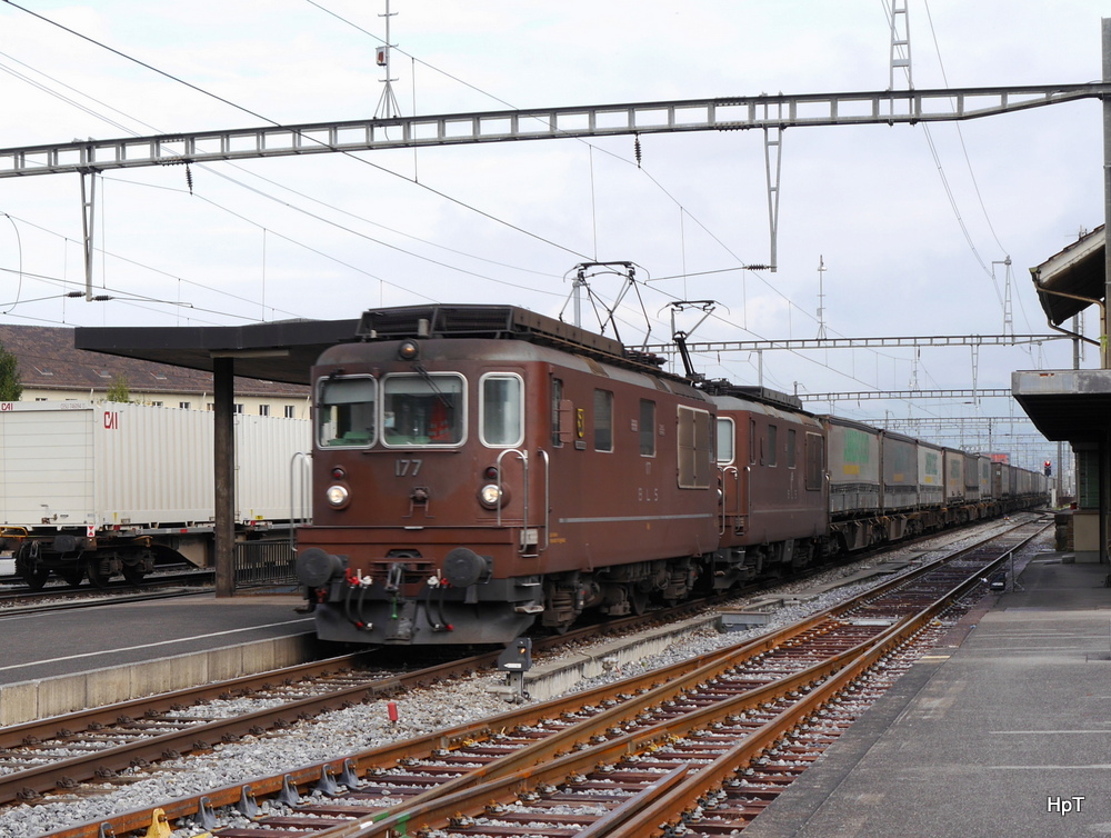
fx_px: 1479
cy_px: 419
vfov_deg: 31.6
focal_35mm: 46
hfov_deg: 41.2
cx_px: 556
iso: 160
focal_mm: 23
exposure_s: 1/200
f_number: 6.3
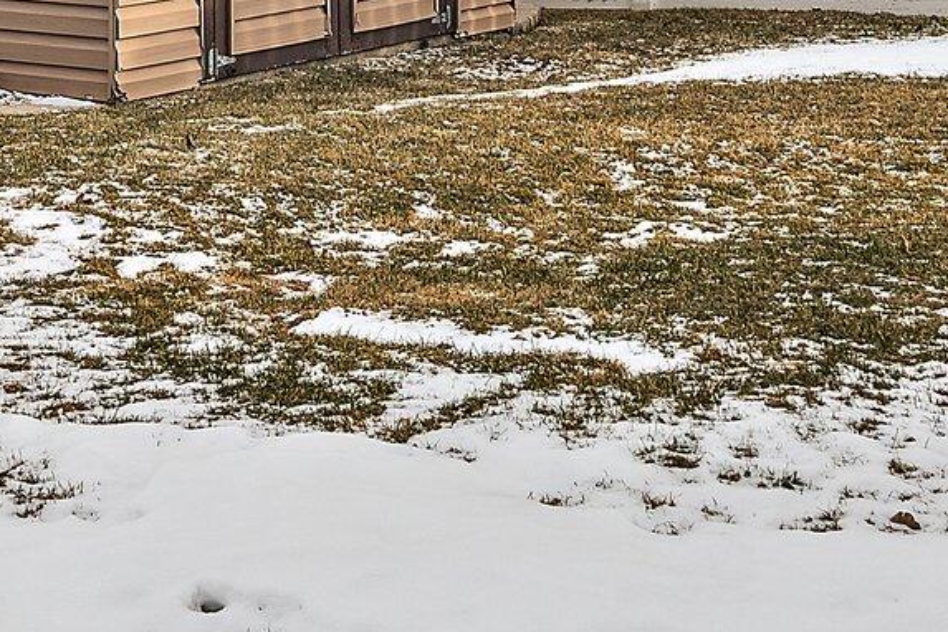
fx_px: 2449
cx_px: 339
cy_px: -328
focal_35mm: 93
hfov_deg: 21.8
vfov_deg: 13.8
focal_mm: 17.4
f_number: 9
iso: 250
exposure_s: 1/50
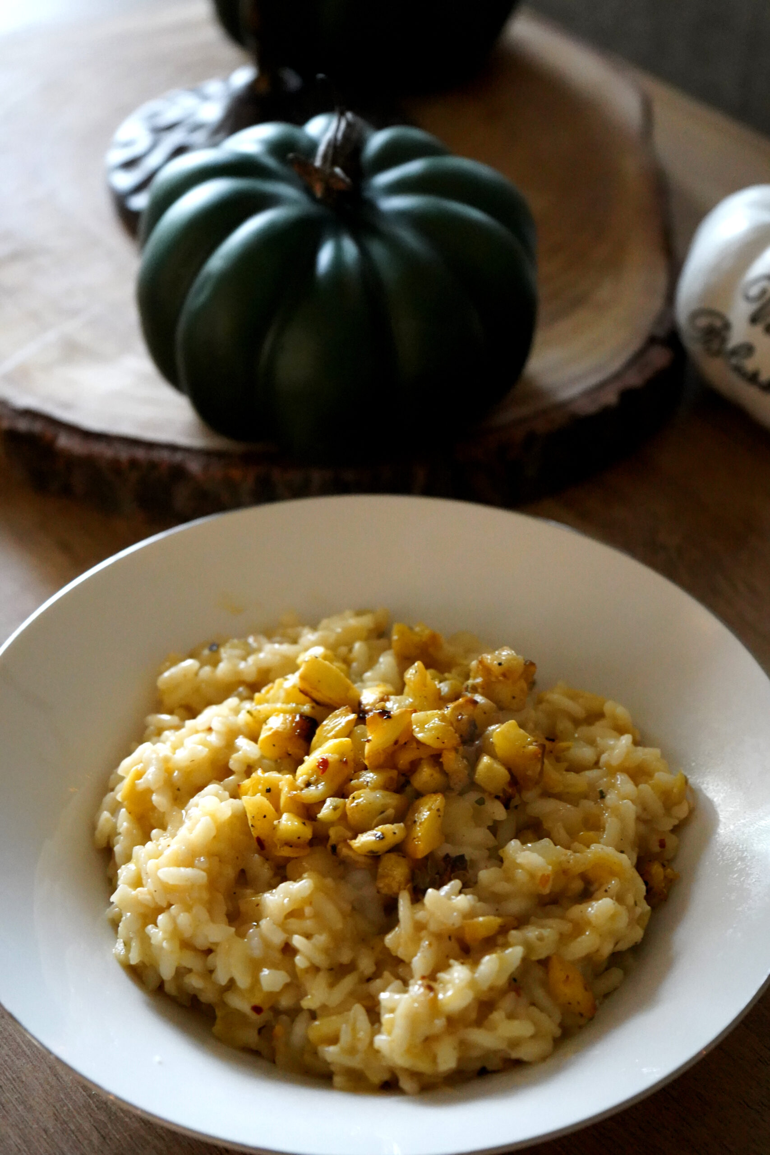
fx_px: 1828
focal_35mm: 57
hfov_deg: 23.8
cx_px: 385
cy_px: 578
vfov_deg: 35.1
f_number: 5
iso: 12800
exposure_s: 1/160
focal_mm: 57
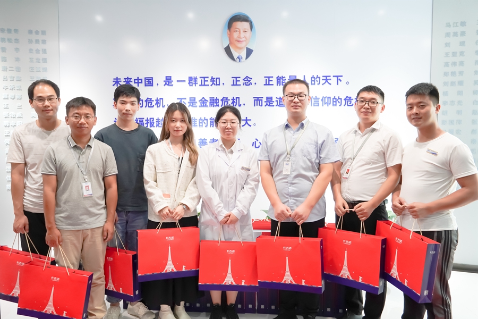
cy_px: 160
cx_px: 239
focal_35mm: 27
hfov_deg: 67.4
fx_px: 358
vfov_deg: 47.9
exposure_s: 1/30
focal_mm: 18
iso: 500
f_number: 3.5
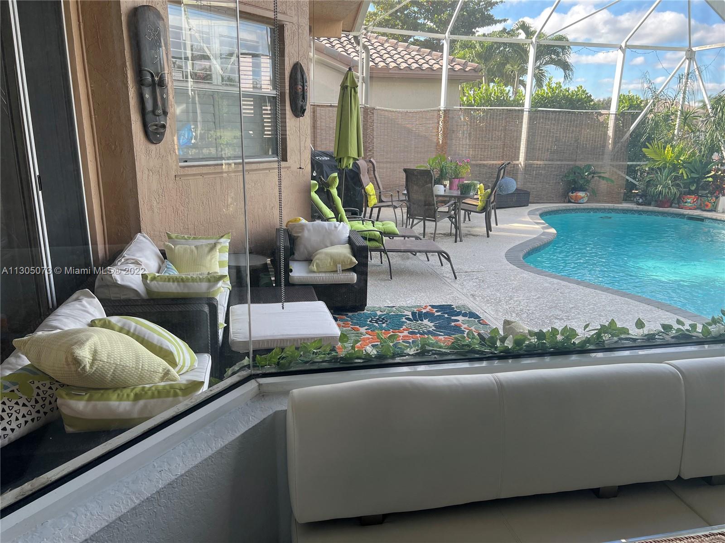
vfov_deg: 53.1
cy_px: 272
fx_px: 545
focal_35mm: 26
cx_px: 362
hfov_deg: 67.3
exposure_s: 1/286
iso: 50
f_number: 1.5
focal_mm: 5.7
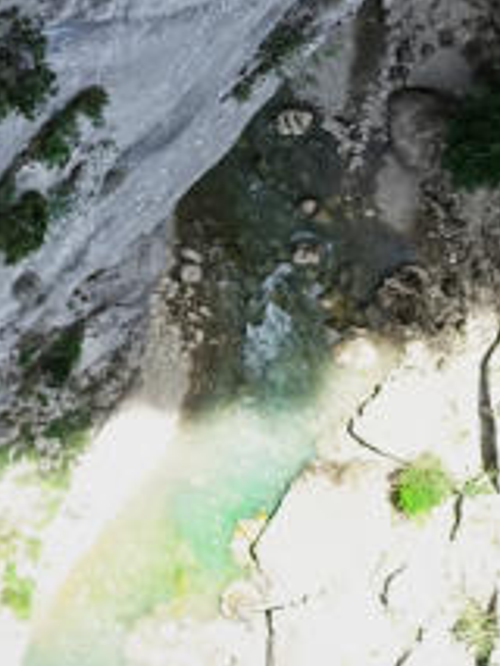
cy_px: -469
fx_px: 3559
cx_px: 233
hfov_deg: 8.0
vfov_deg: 10.2
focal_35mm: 185
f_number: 4
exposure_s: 1/1250
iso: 640
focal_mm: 14.9
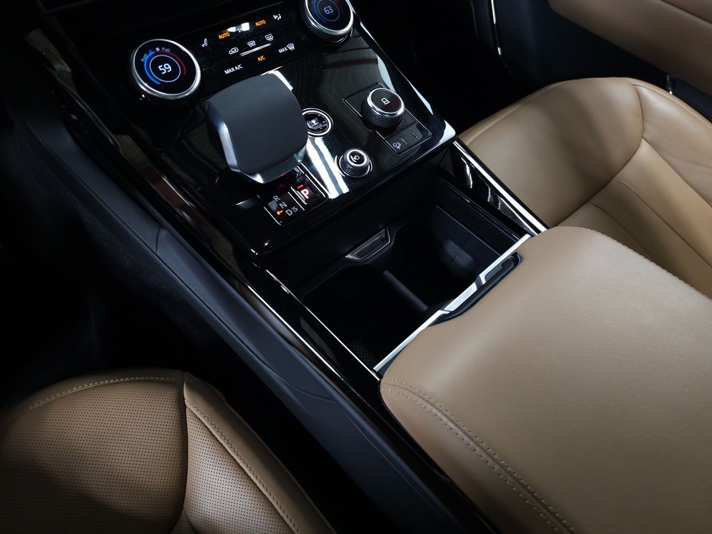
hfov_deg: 73.9
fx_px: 473
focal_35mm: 23
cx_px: 356
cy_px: 267
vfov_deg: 58.9
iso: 250
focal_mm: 6.3
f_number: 1.7
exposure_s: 1/60
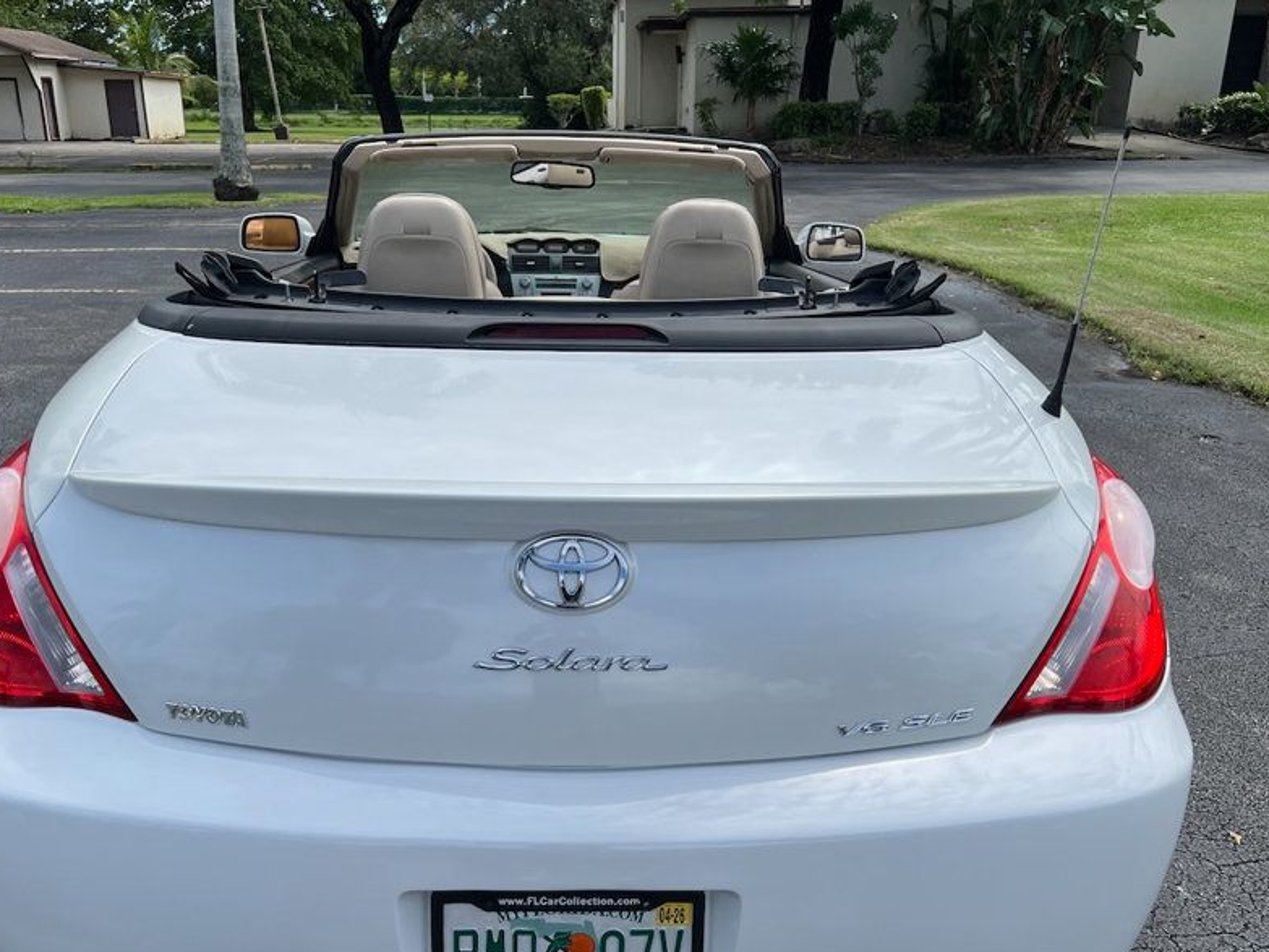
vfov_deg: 41.3
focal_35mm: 34
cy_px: 621
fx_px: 1246
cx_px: 575
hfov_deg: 53.9
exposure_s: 1/5076
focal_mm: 5.7
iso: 50
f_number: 1.5
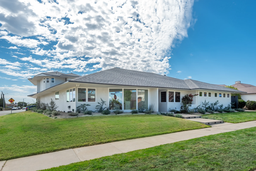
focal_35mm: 20
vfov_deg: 62.0
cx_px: 128
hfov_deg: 84.0
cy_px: 86
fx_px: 142
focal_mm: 20
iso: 100
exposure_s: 1/320
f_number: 8
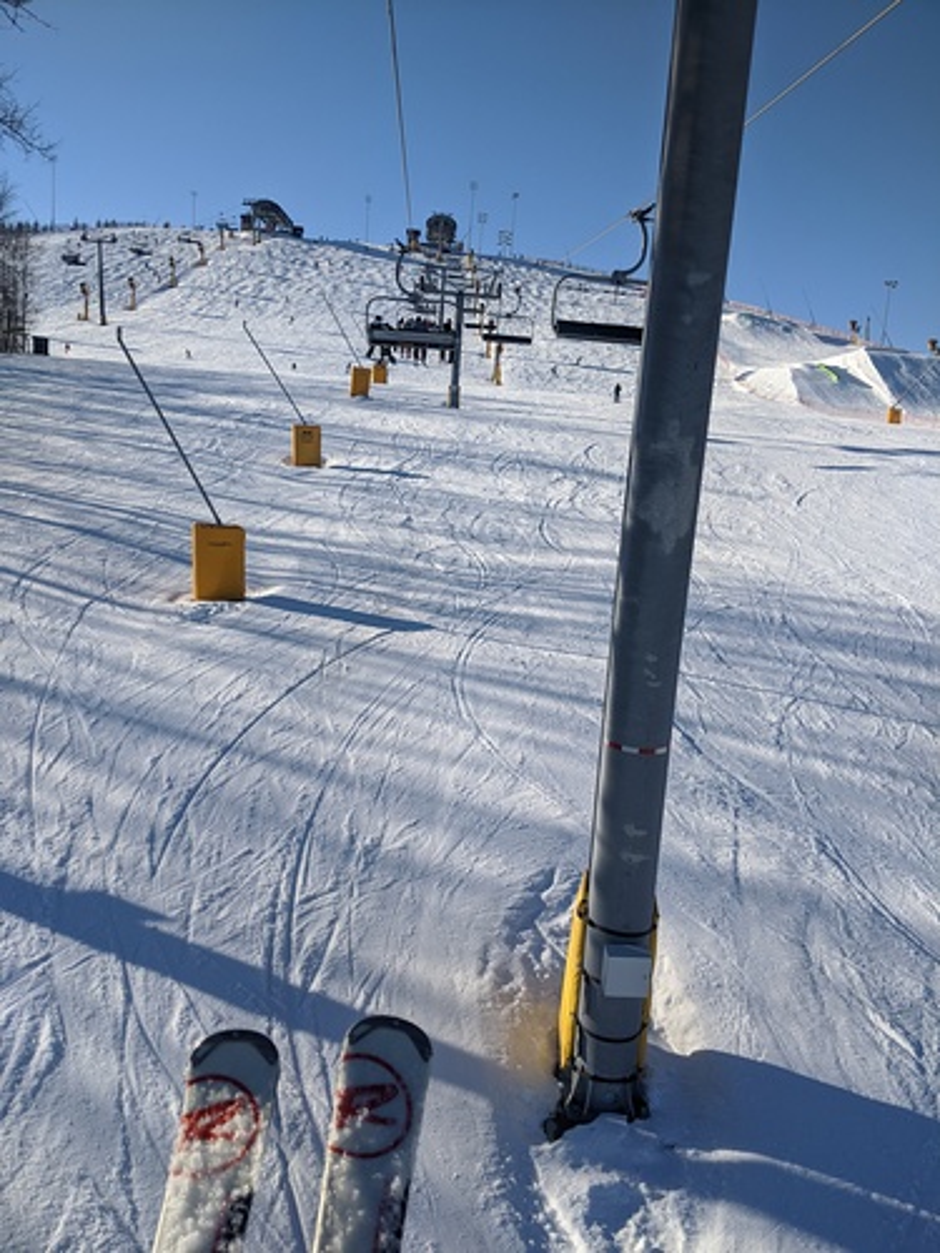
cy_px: 626
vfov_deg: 65.3
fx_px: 978
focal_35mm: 27
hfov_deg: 51.4
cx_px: 470
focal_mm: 4.44
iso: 72
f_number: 1.8
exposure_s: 1/3906
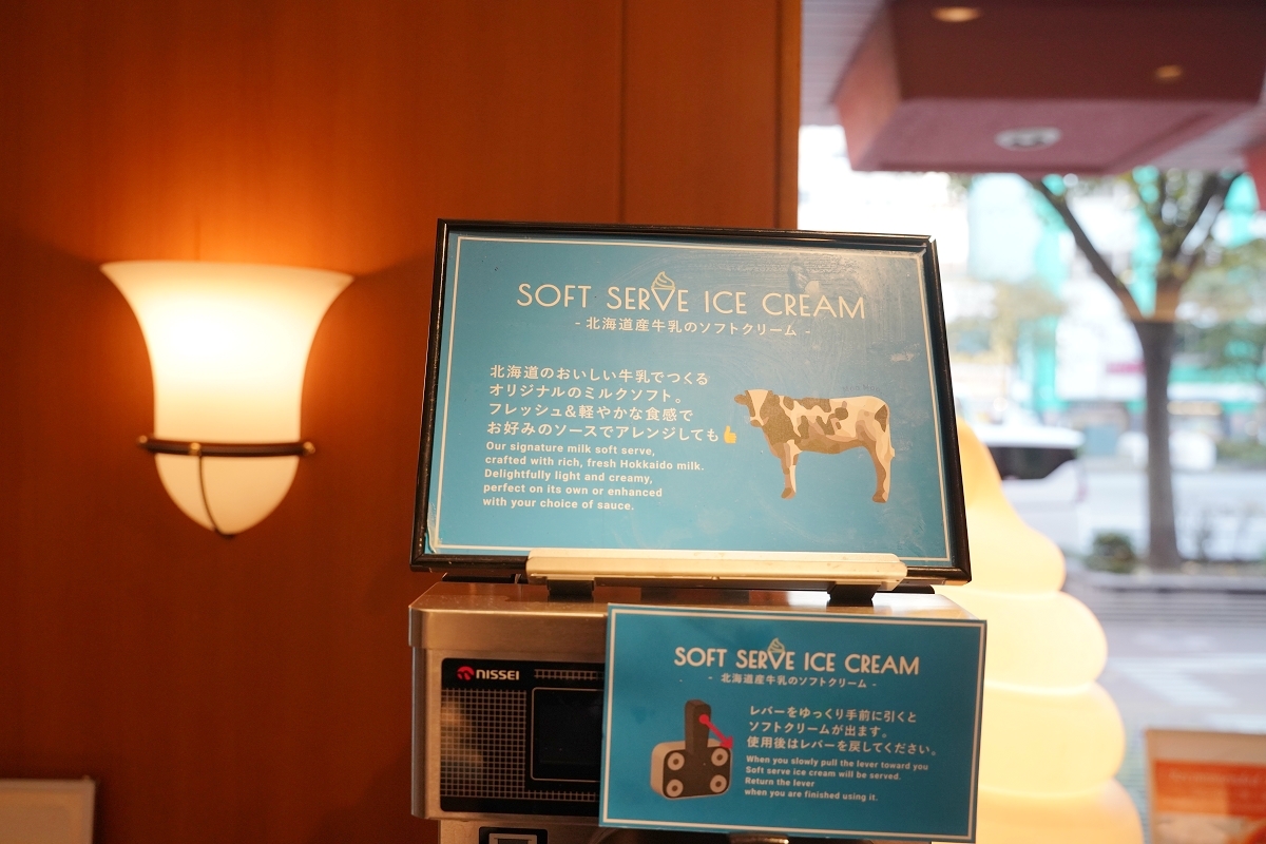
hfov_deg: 58.7
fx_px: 1125
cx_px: 633
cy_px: 422
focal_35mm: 32
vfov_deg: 41.1
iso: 1600
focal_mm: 32
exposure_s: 1/160
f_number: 4
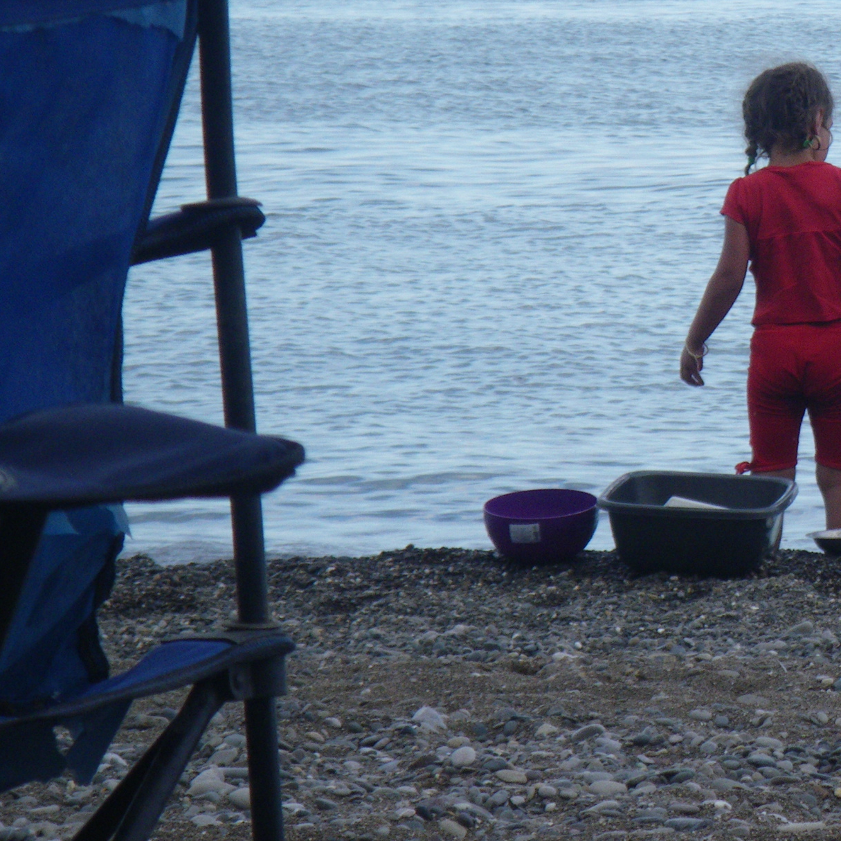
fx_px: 7257
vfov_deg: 6.6
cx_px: 858
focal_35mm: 264
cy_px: 250
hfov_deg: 6.6
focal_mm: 25
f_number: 5.5
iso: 125
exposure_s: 1/250
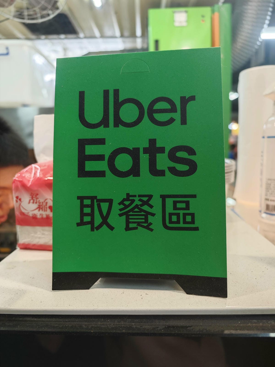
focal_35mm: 23
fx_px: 244
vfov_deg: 73.9
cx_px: 138
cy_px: 184
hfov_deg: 58.9
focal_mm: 8.72
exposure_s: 1/60.1
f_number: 2
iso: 500
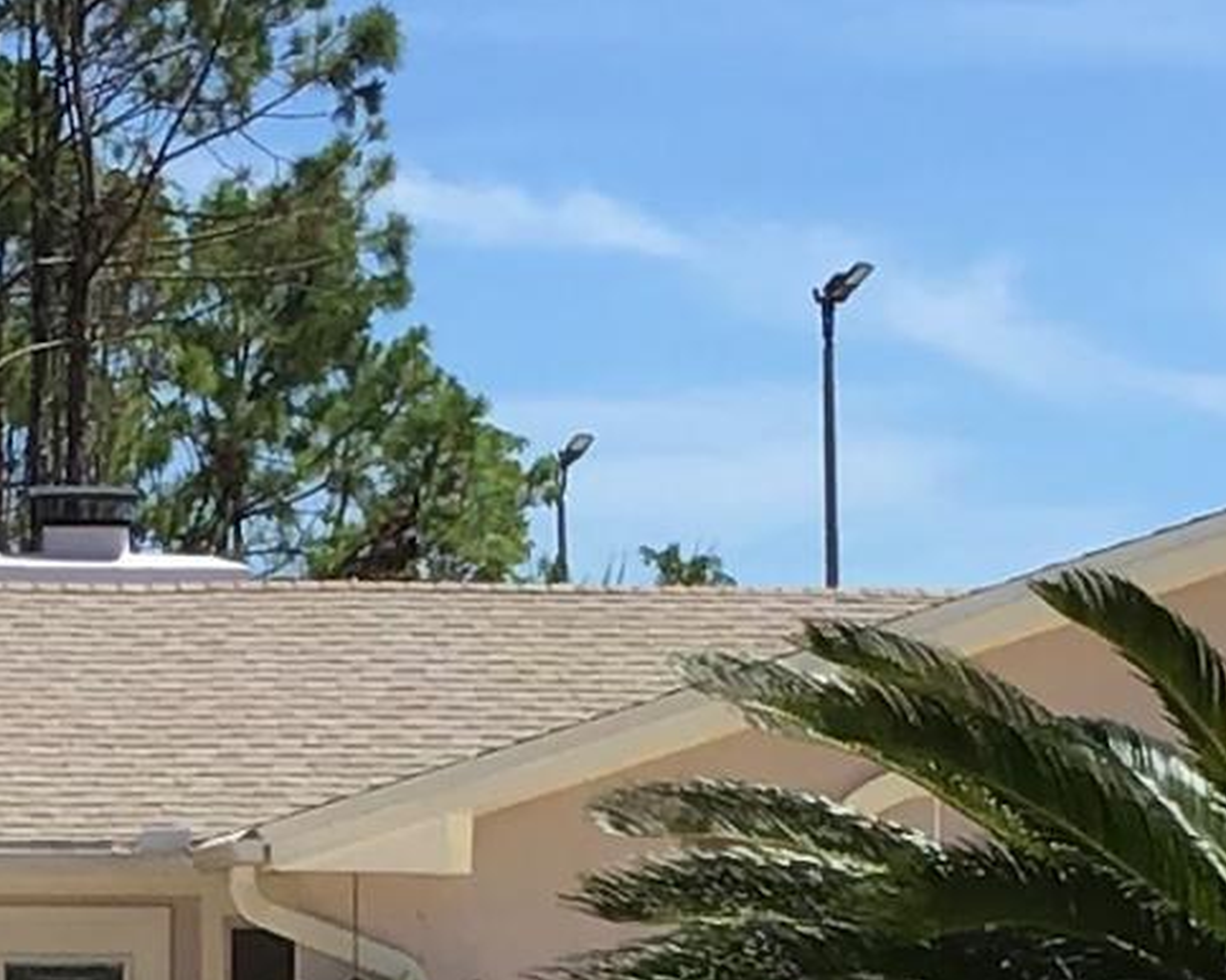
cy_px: 1470
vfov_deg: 8.1
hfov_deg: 10.3
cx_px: 589
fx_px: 6819
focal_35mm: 188
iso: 25
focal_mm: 3.3
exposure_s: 1/1481
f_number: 2.4
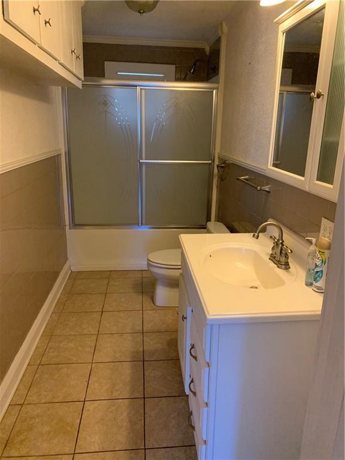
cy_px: 230
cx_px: 172
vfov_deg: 67.3
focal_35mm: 26
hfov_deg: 53.1
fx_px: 346
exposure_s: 1/60
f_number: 1.8
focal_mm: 4.25
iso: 320
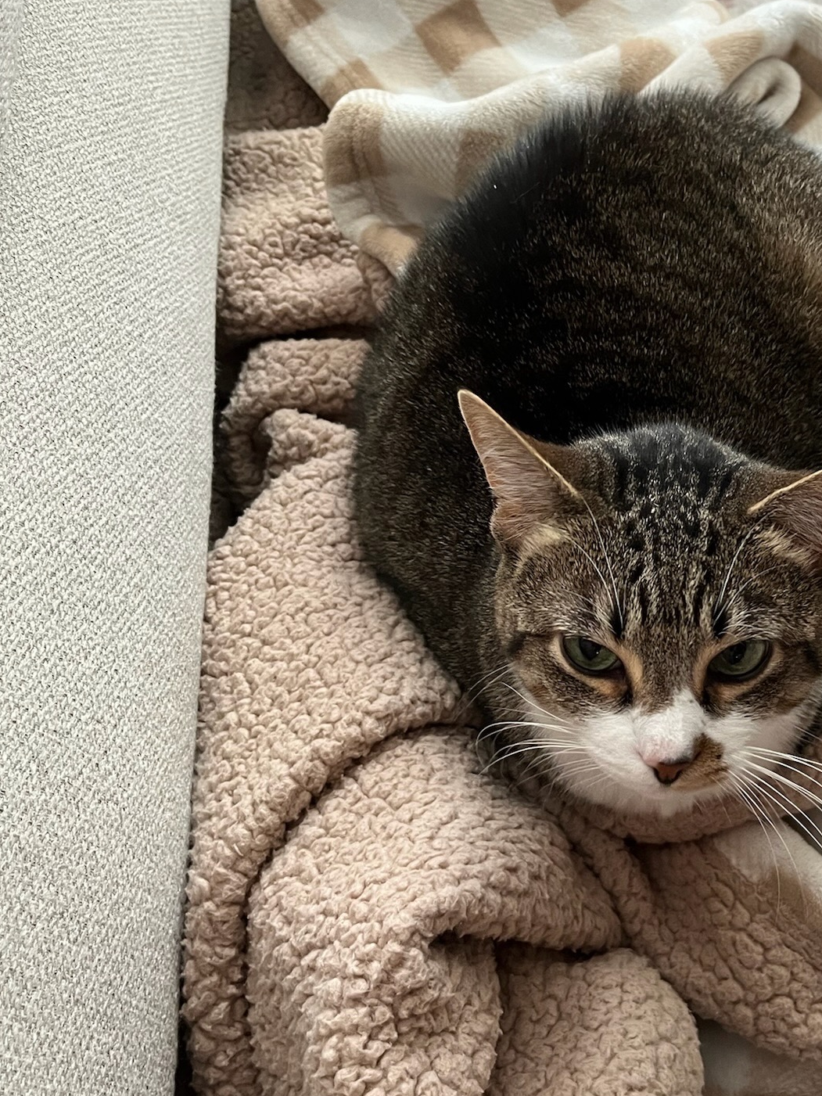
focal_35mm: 38
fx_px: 1203
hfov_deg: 37.0
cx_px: 596
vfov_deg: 49.0
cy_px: 528
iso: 320
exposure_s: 1/60
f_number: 1.6
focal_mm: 5.1
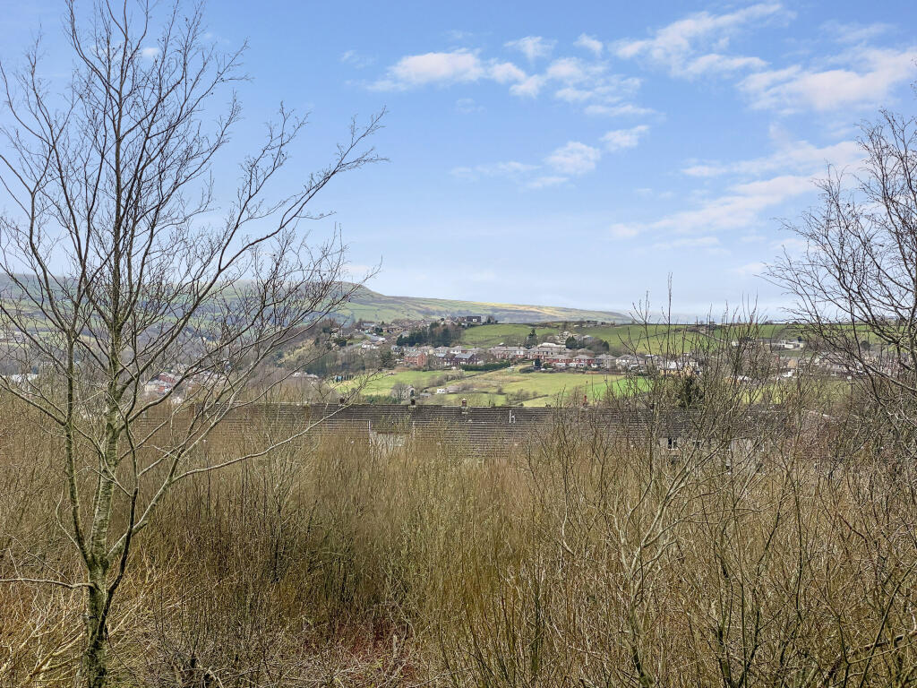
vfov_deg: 28.0
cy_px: 344
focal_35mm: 52
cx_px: 458
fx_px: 1378
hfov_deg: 36.8
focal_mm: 6
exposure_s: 1/922
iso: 20
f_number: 2
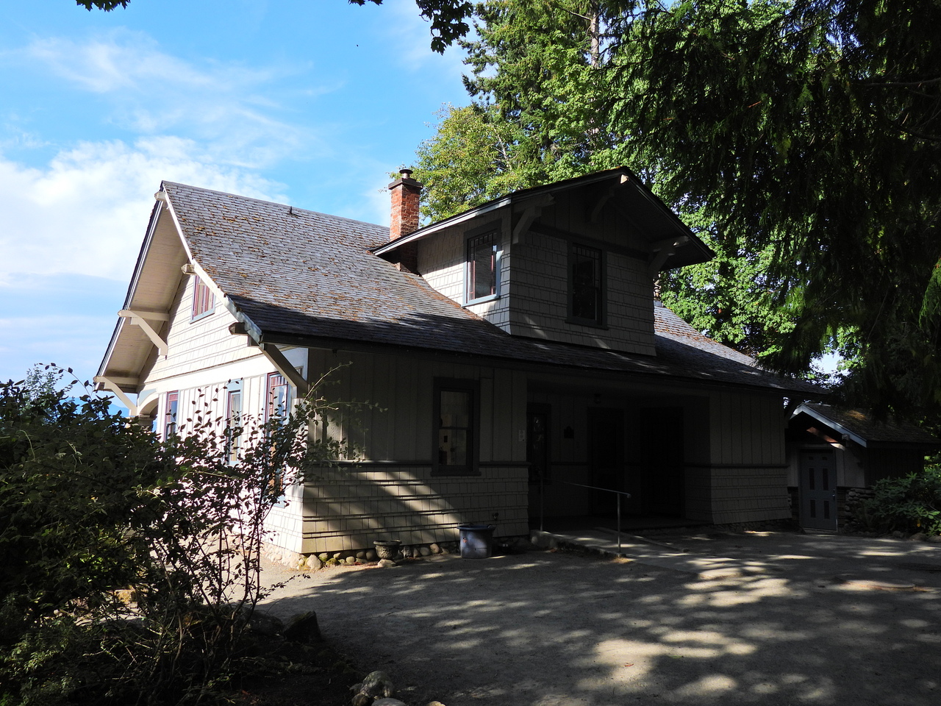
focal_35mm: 28
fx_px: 761
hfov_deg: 63.4
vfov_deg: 49.7
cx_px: 470
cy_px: 353
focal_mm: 5
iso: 100
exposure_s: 1/1000
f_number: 2.8
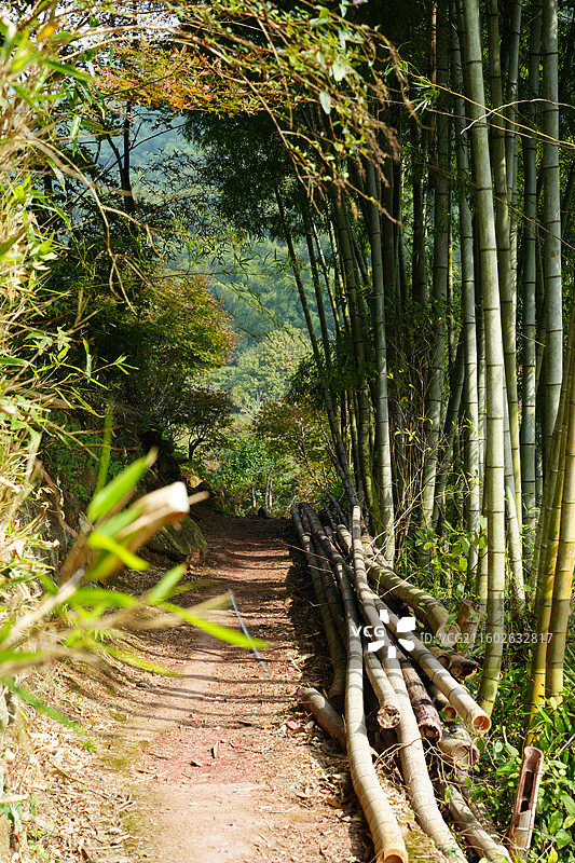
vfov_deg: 28.8
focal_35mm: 70
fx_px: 1678
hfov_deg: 19.4
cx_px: 288
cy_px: 432
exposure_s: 1/400
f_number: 9
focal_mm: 70
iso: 800
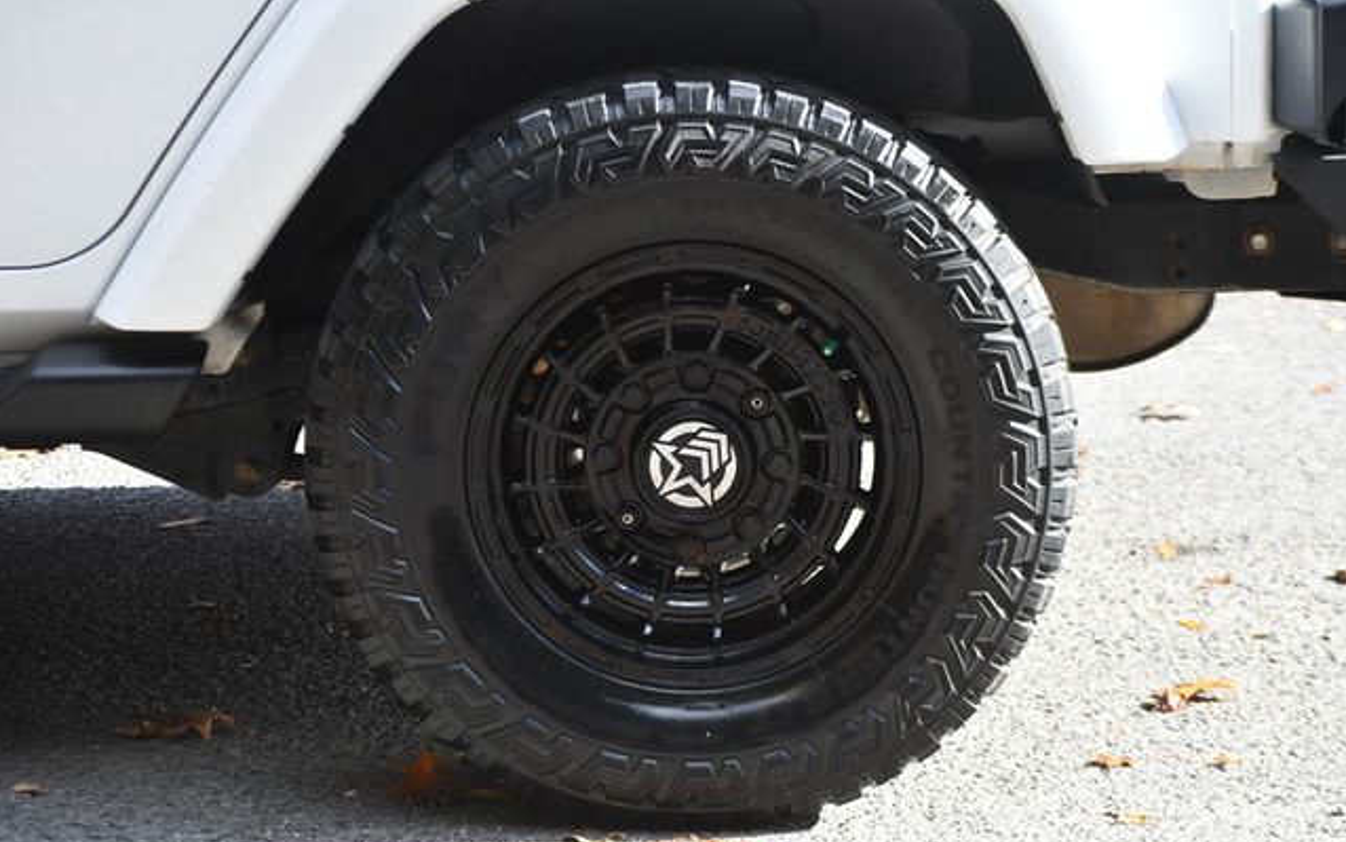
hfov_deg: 15.1
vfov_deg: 9.5
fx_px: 5063
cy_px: 445
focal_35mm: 138
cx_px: 673
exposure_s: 1/250
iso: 320
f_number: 5.6
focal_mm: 90
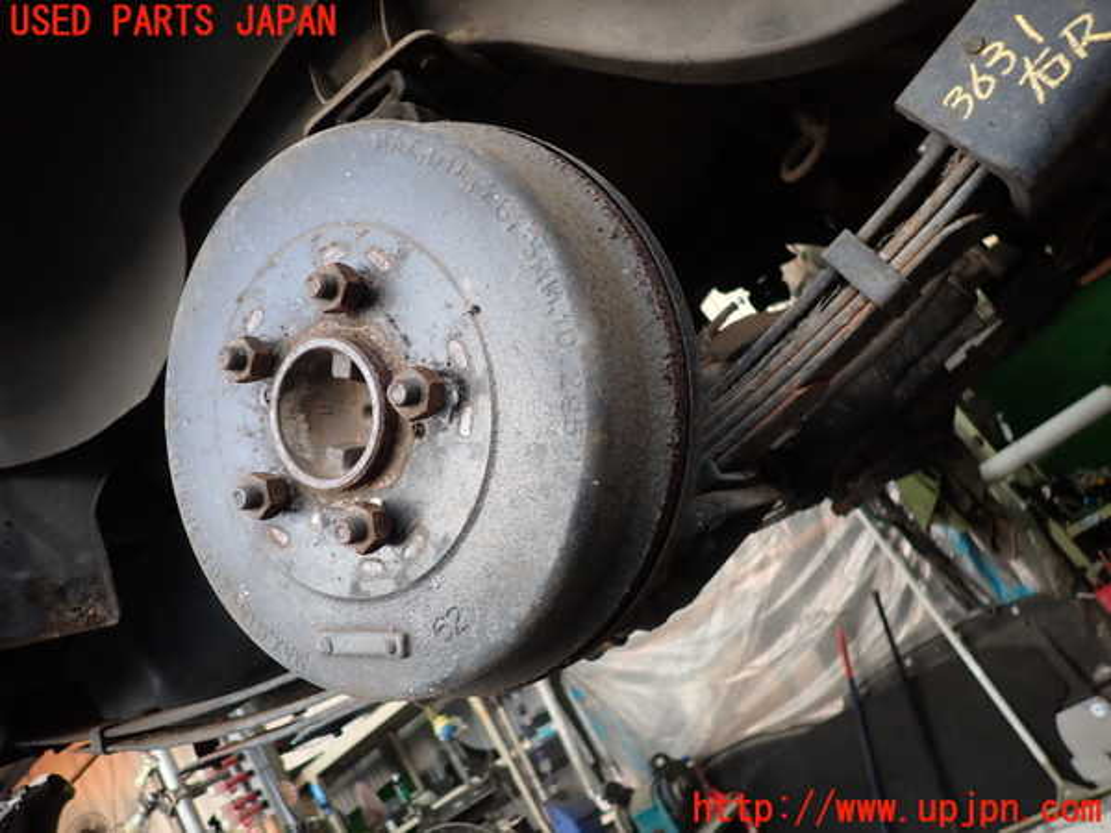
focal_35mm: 25
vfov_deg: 54.9
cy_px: 416
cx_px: 556
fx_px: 802
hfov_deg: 69.4
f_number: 2
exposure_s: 1/60
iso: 160
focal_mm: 4.5
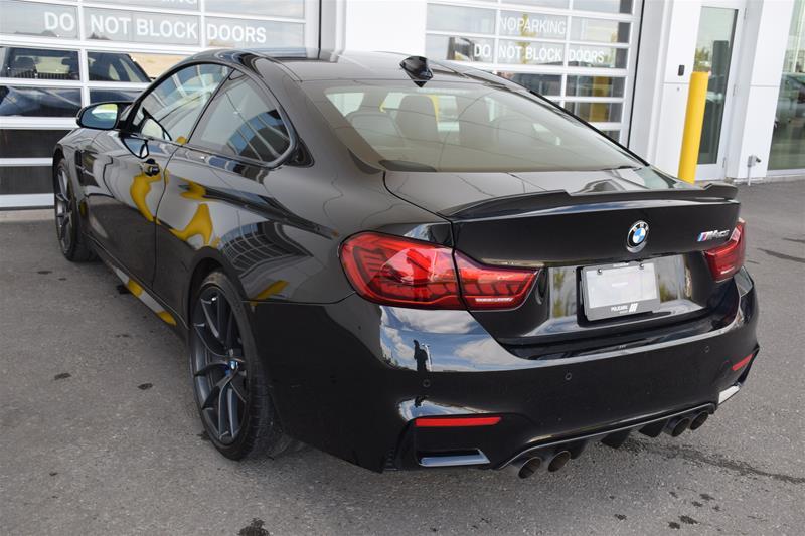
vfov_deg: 36.9
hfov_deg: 53.1
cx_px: 402
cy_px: 268
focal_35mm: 36
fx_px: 805
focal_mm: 24
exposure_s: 1/160
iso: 400
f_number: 6.3
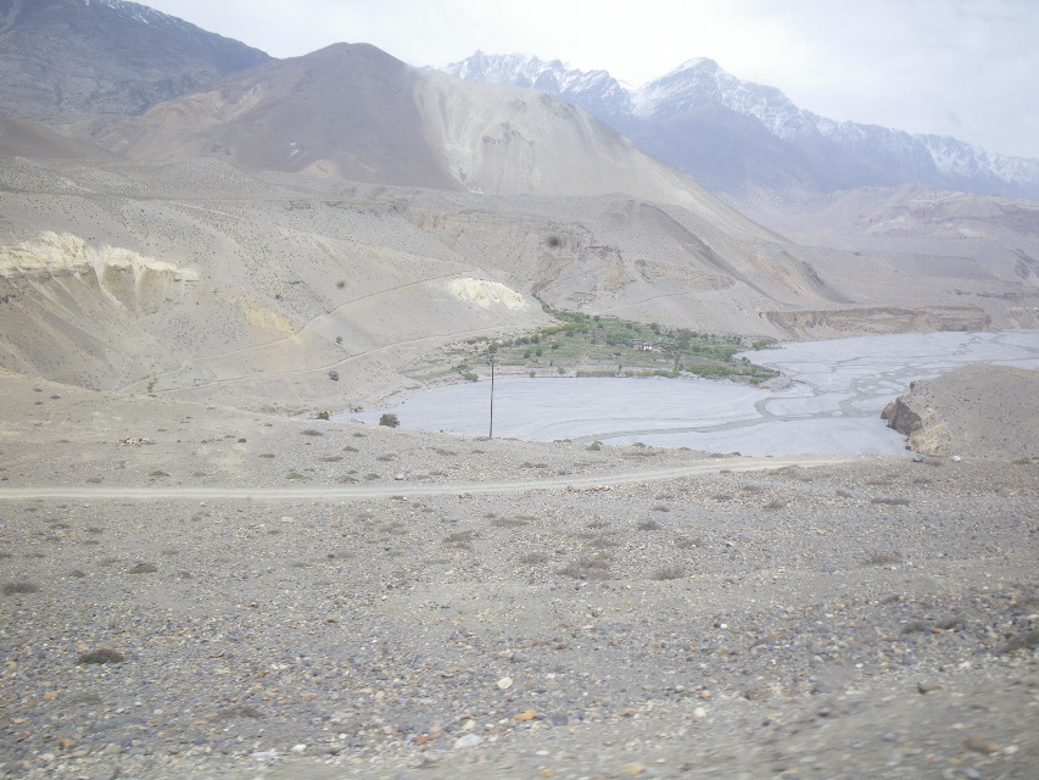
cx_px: 520
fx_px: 841
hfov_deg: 63.4
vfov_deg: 49.8
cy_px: 390
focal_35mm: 28
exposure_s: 1/320
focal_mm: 5
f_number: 4.2
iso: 50
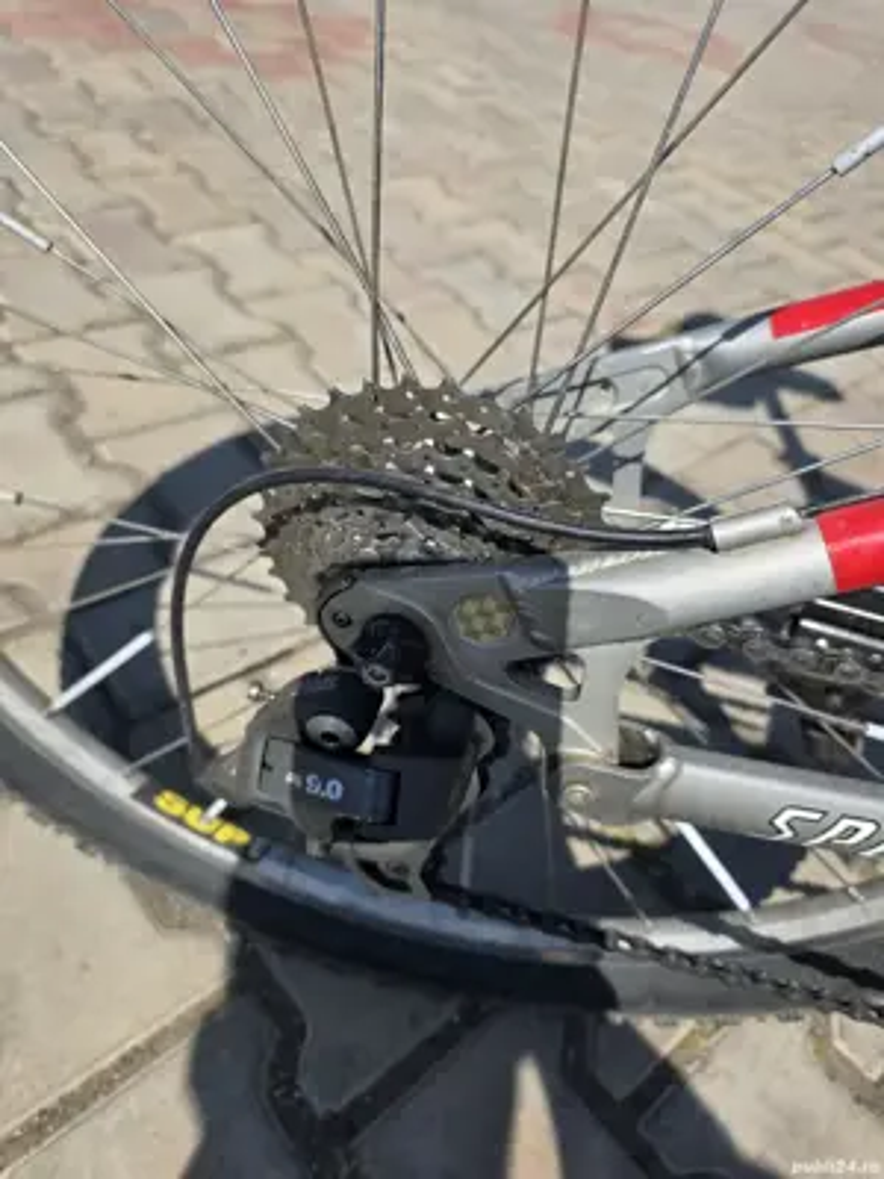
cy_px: 590
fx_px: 783
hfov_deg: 58.9
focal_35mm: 23
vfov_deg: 73.9
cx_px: 442
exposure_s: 1/5153
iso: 80
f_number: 1.7
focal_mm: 6.3
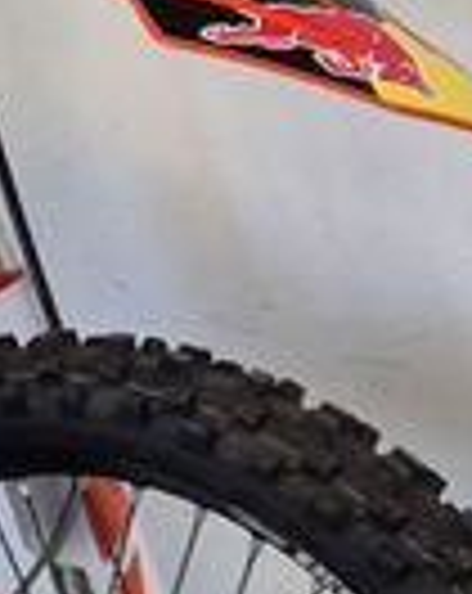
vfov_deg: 17.7
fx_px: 1910
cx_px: -369
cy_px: 274
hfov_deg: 12.8
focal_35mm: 109
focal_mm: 5.4
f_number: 1.8
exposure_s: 1/100
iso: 250
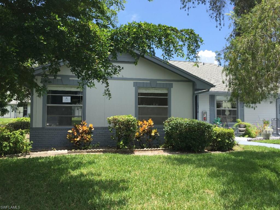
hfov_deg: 61.7
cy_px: 105
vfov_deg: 48.2
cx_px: 140
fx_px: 235
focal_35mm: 29
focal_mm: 4.15
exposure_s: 1/1319
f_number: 2.2
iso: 32
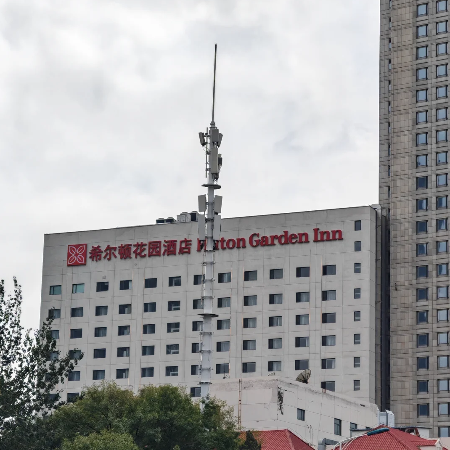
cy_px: 260
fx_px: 1662
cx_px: 226
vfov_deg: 15.4
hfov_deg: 15.4
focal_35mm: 113
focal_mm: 8.67
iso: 50
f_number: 2.4
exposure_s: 1/1000
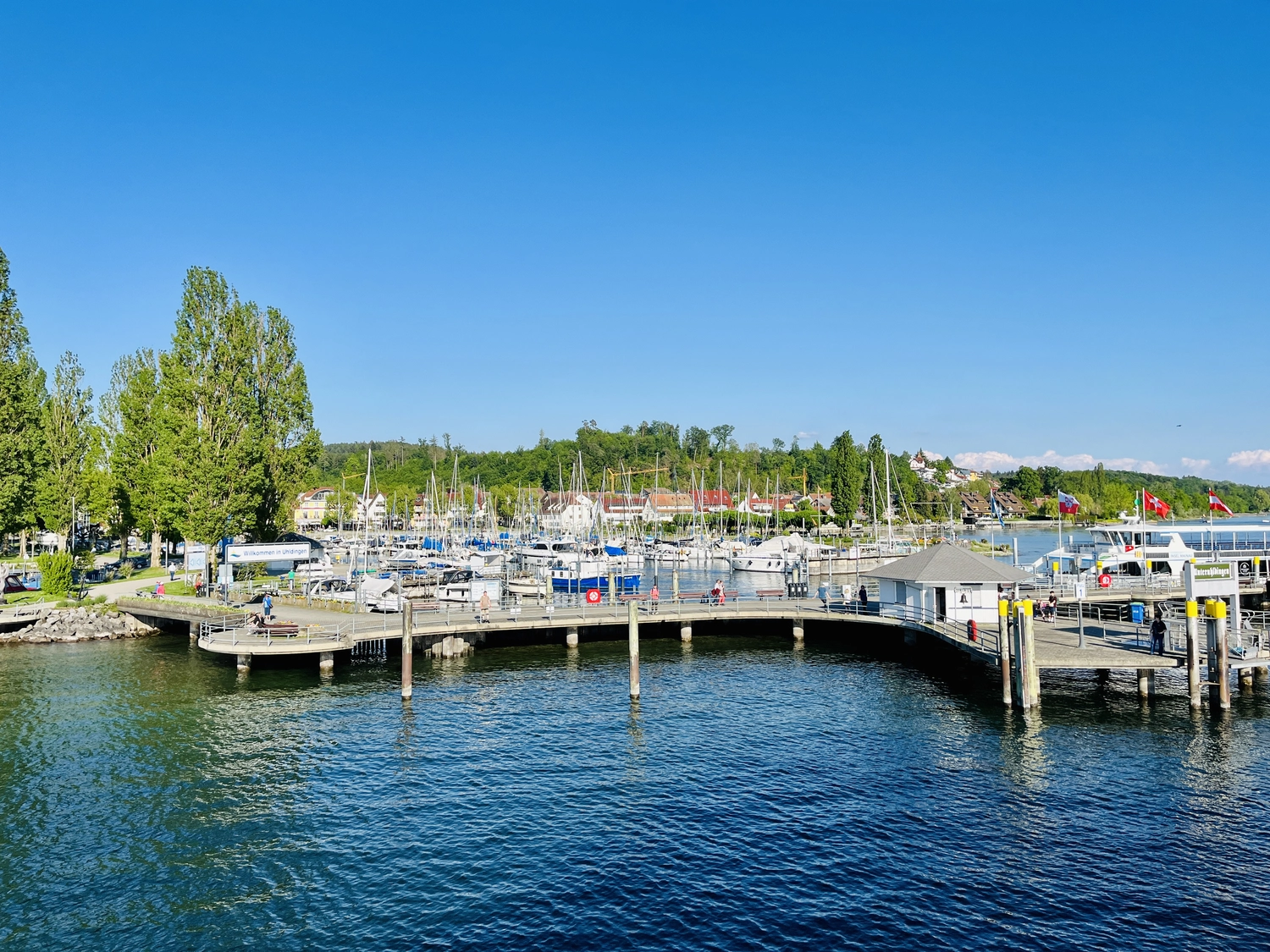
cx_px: 635
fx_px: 954
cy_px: 476
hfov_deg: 67.3
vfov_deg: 53.1
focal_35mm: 26
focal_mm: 5.1
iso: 50
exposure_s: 1/3623
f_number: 1.6
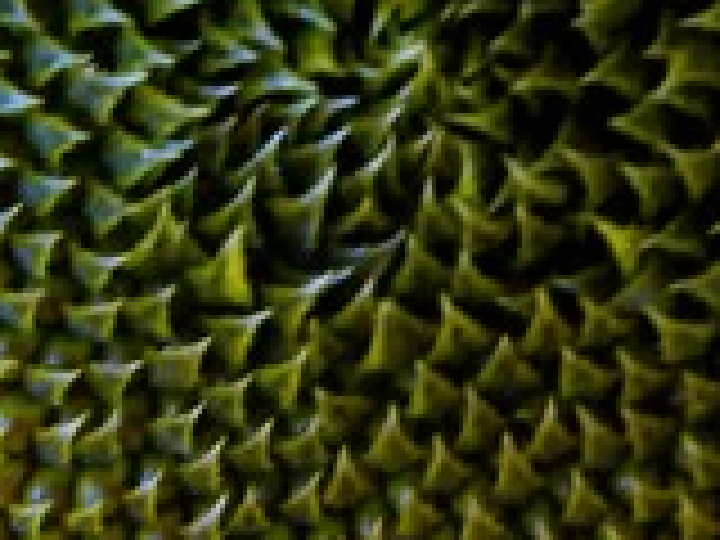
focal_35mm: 94
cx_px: 428
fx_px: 1955
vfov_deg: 15.6
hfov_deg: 20.8
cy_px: 72
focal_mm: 4.5
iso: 160
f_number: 2.8
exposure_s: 1/60
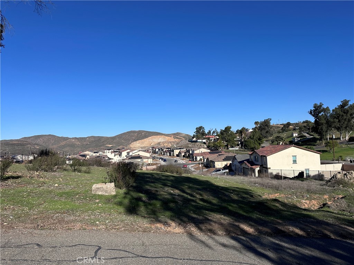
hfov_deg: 71.6
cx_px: 177
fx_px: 245
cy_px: 132
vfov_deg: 56.8
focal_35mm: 24
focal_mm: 6.86
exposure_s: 1/6623
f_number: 1.78
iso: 80
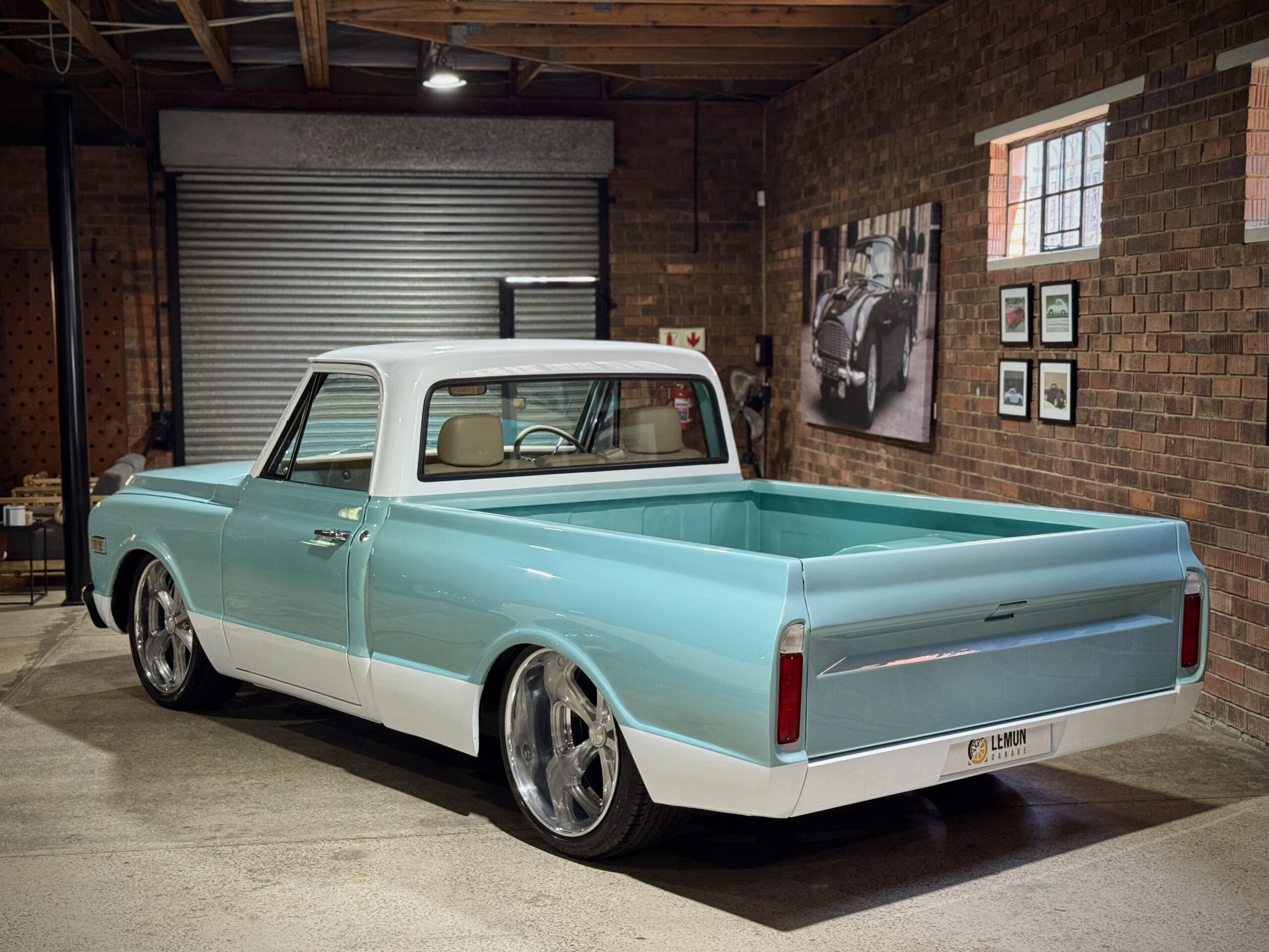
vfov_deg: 30.3
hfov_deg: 39.7
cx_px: 634
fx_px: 1760
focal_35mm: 48
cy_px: 476
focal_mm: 6.76
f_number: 1.78
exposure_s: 1/50
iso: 250
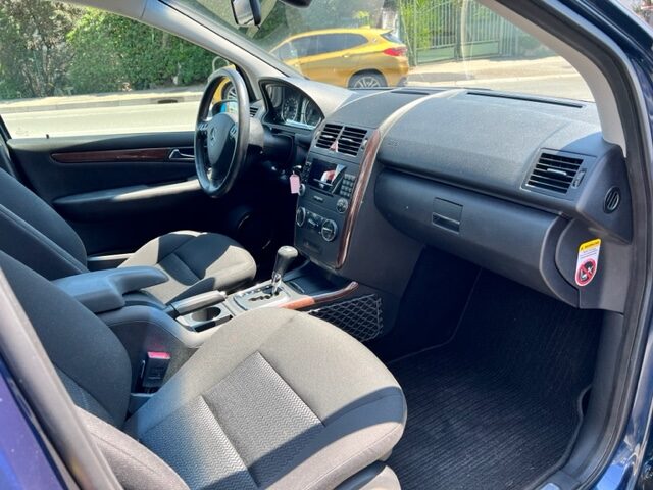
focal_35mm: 26
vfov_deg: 53.1
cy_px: 245
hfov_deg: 67.3
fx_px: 490
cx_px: 326
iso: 50
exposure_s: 1/326
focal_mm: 5.7
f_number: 1.5
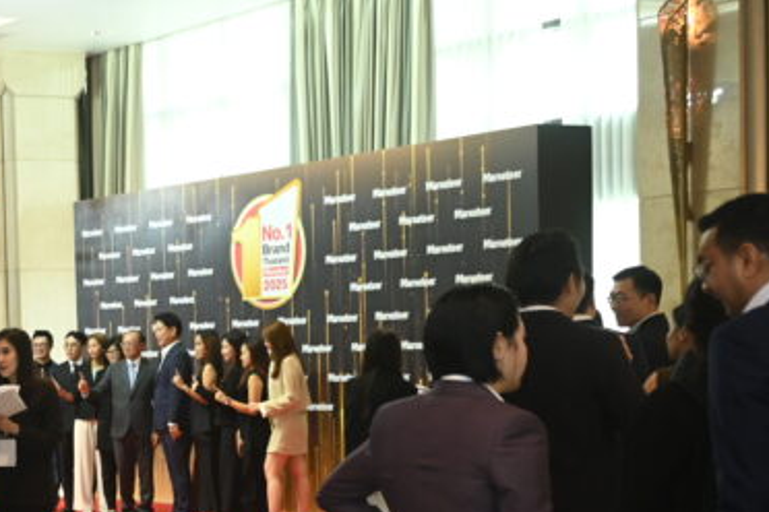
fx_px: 1880
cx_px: -190
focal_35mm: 88
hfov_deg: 21.3
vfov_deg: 15.4
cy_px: 453
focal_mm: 32
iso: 2000
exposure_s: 1/125
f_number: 4
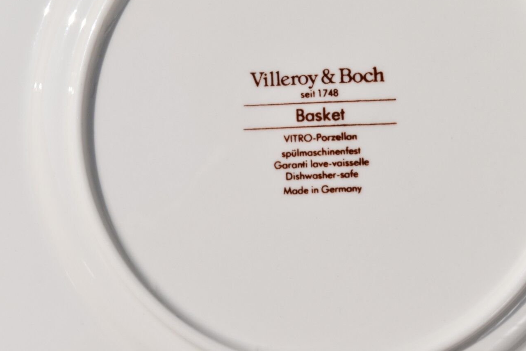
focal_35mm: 116
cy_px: 129
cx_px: 361
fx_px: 1691
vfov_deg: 11.8
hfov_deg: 17.6
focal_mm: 55
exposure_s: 1/640
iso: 200
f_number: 13
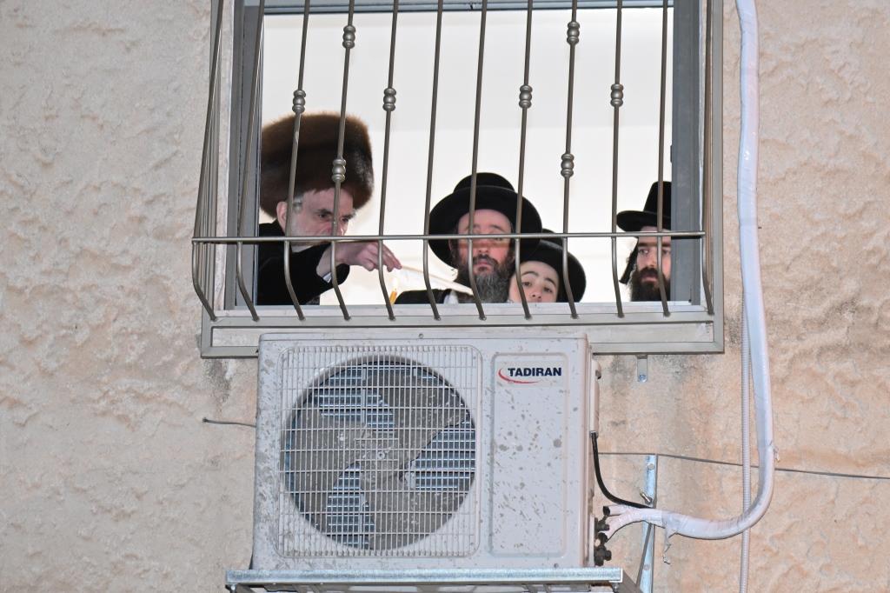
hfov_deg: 11.4
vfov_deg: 7.6
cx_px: 445
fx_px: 4448
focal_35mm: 180
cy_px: 296
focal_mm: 120
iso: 2000
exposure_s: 1/125
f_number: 4
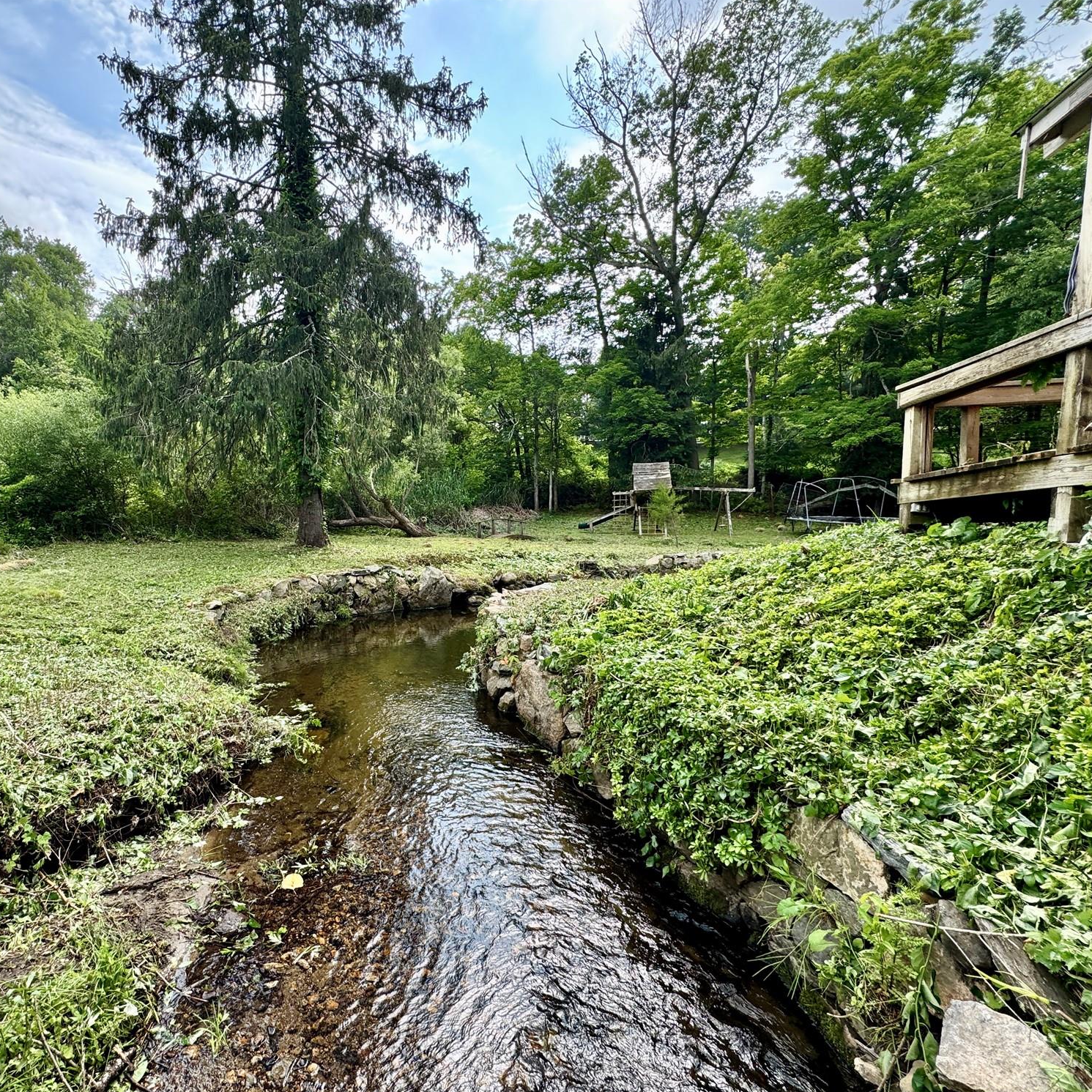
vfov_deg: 84.0
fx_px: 607
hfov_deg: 81.6
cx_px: 379
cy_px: 559
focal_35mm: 17
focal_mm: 2.22
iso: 40
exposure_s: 1/322
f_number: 2.2
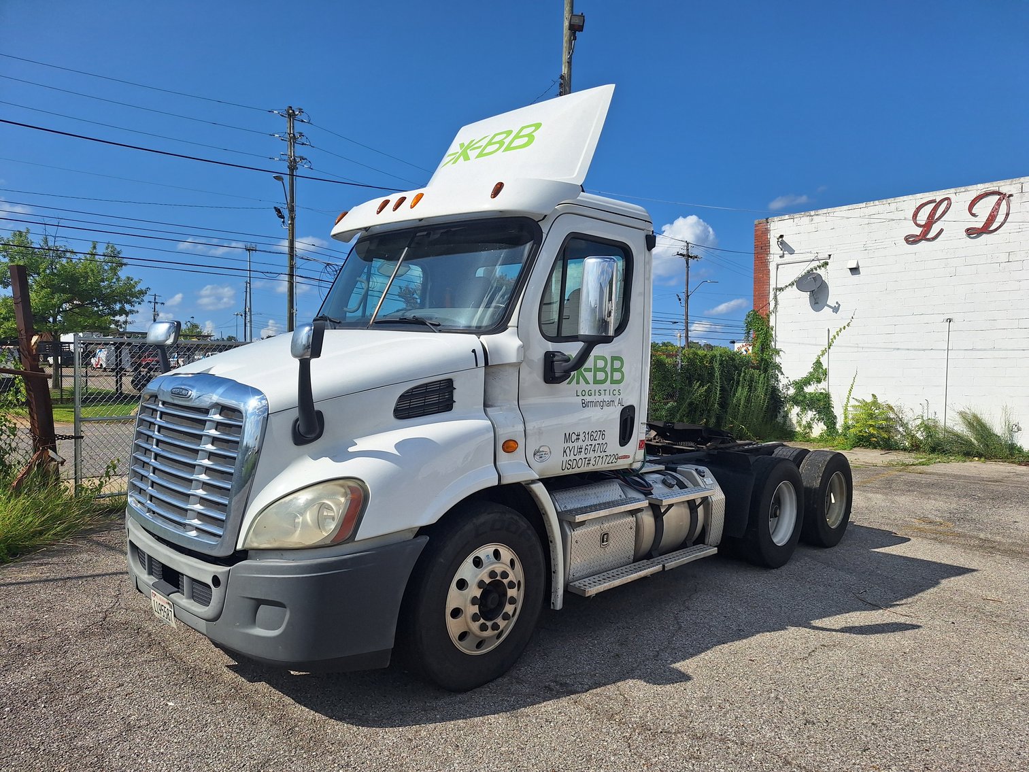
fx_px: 684
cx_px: 514
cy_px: 386
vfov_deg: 58.9
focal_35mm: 23
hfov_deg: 73.9
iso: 40
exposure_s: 1/5435
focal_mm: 5.54
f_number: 1.8
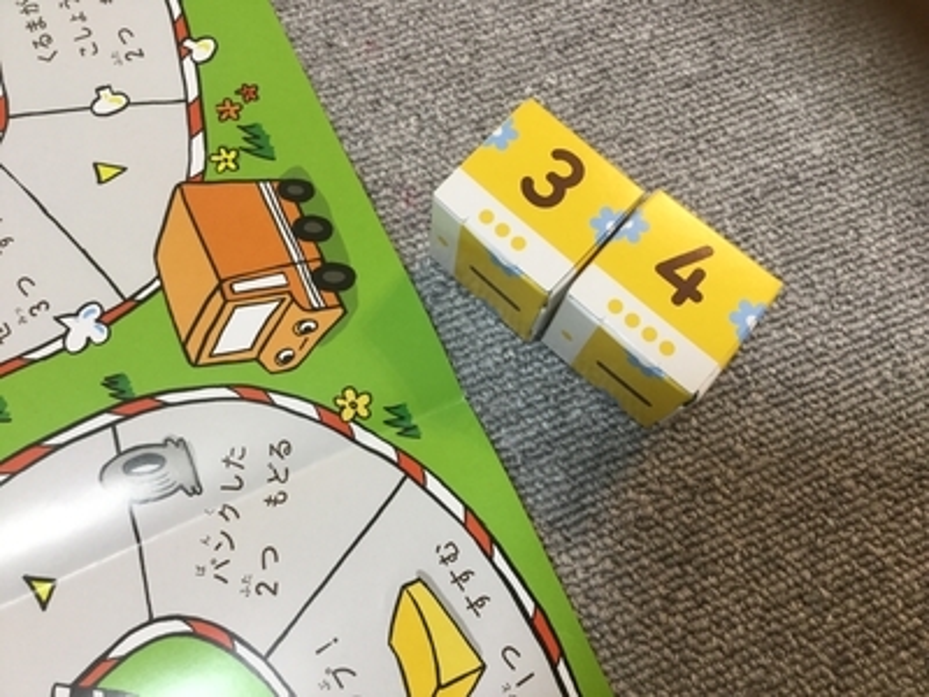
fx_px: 832
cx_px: 464
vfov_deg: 45.4
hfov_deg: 58.4
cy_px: 348
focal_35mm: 31
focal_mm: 3.3
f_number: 2.4
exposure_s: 1/30
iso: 64
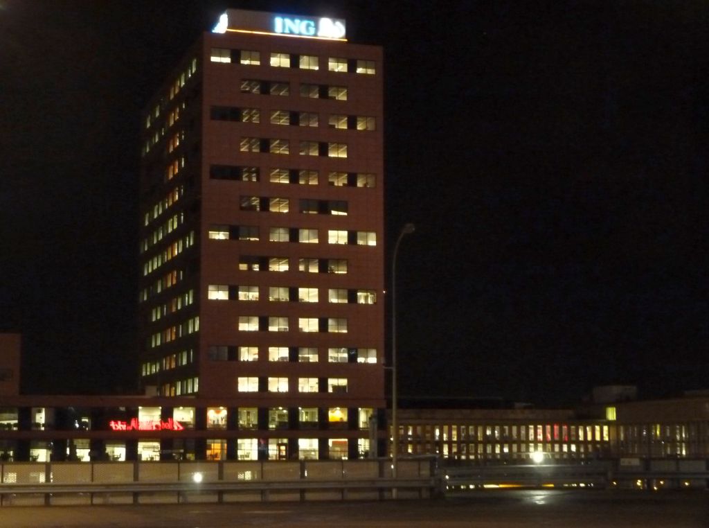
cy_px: 264
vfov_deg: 21.8
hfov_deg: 29.0
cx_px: 354
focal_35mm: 67
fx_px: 1368
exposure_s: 1/2.5
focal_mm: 11
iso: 800
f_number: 4.1
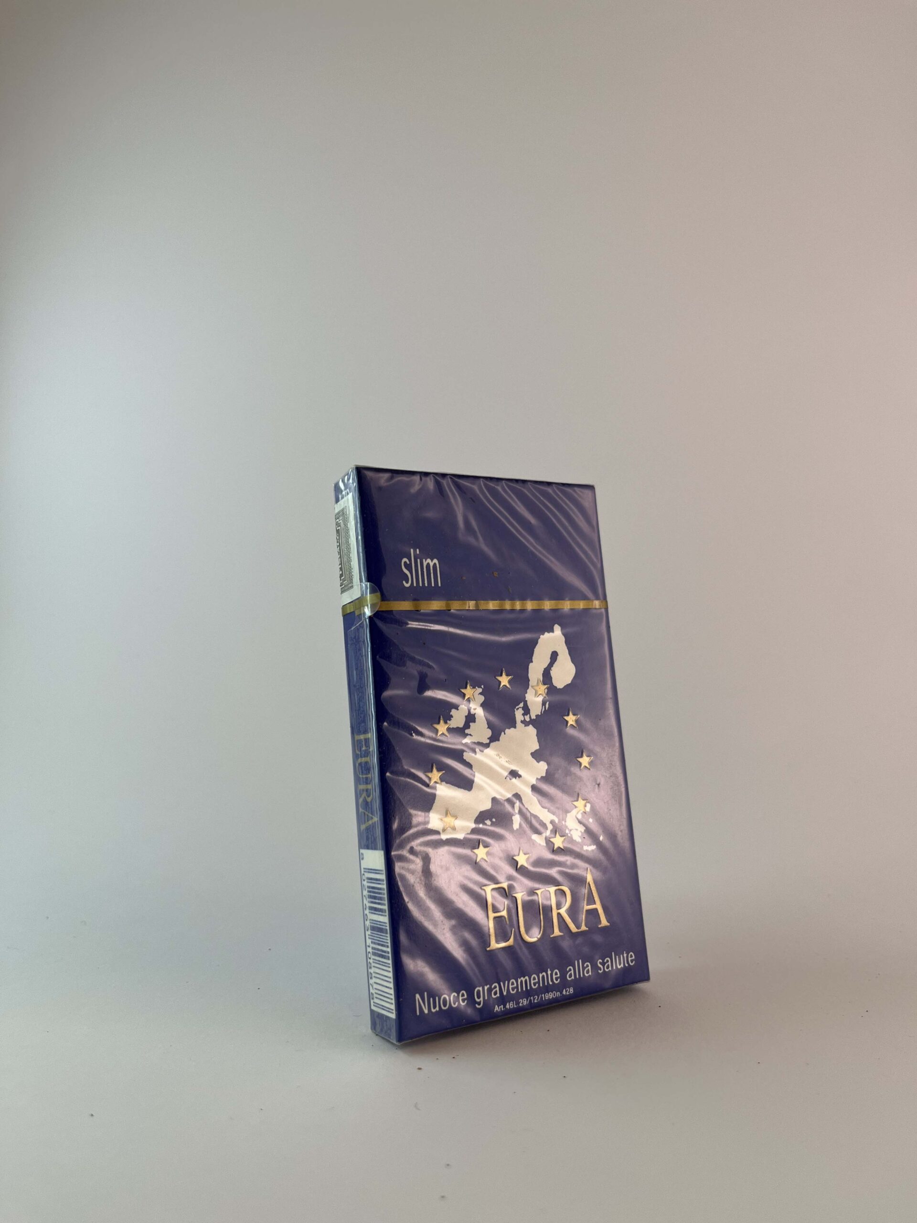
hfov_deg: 53.1
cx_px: 458
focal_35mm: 26
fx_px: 918
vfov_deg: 67.3
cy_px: 612
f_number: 1.6
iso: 50
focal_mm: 5.1
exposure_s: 1/379
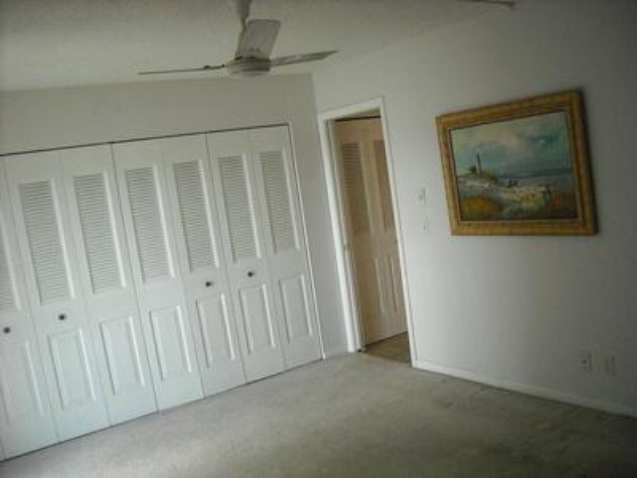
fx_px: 644
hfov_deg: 52.6
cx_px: 318
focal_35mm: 35
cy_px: 239
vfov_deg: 40.7
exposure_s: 1/250
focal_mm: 5.7
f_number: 2.8
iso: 565
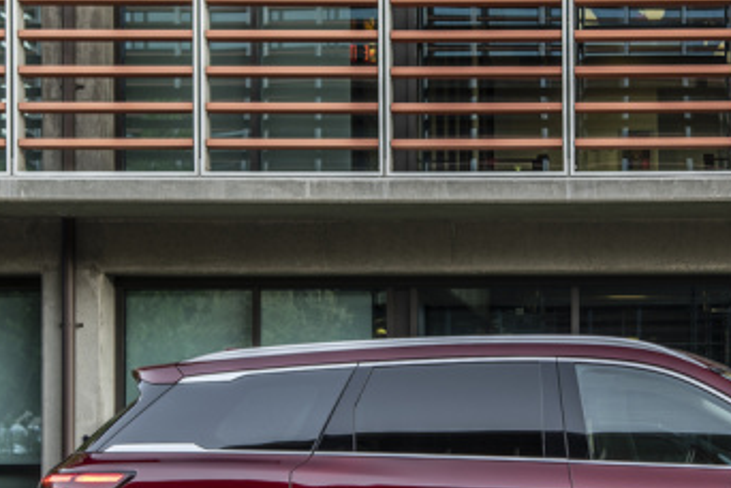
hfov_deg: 17.3
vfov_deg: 11.7
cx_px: 622
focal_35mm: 117
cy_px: 399
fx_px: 2376
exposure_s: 1/1.25
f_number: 5
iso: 64
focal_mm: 50
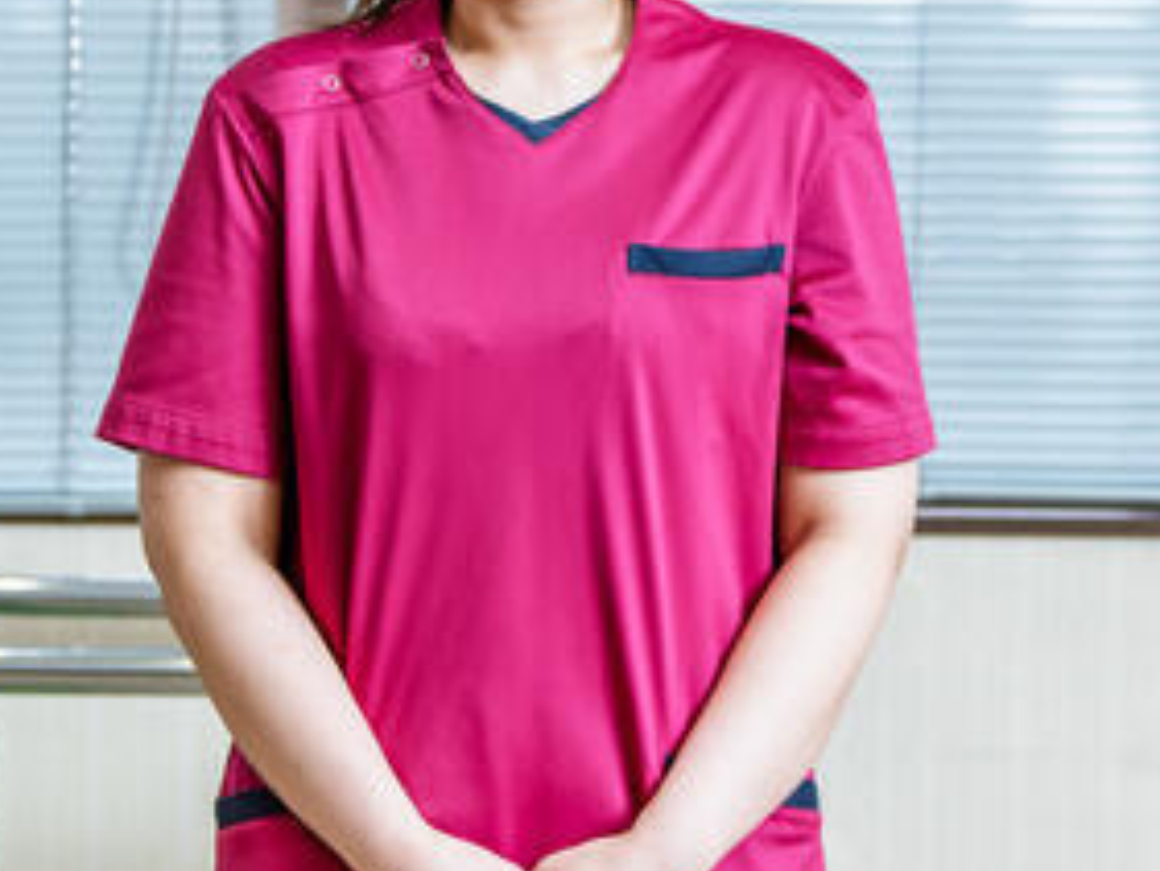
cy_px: 272
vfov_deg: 9.2
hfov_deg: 12.2
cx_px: 549
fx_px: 5431
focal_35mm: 162
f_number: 2.5
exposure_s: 1/200
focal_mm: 38
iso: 250
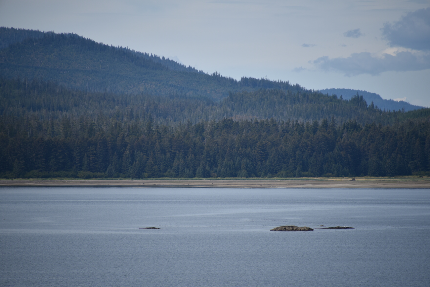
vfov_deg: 4.6
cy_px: 144
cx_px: 215
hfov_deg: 6.9
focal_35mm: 300
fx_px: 3584
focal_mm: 300
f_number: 6.3
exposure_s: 1/640
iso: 100
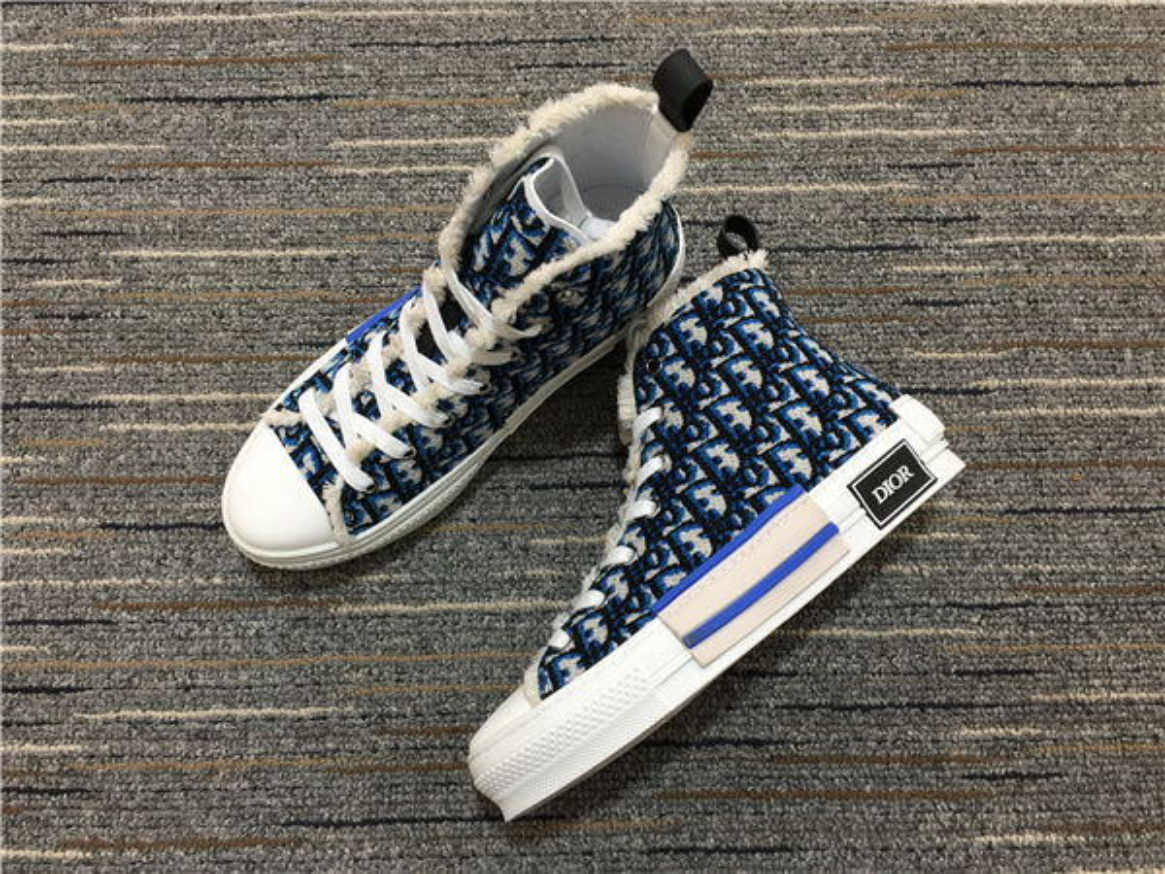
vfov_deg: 48.2
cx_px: 582
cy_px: 437
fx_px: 976
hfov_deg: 61.7
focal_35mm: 29
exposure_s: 1/17
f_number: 2.2
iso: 40
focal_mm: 4.15
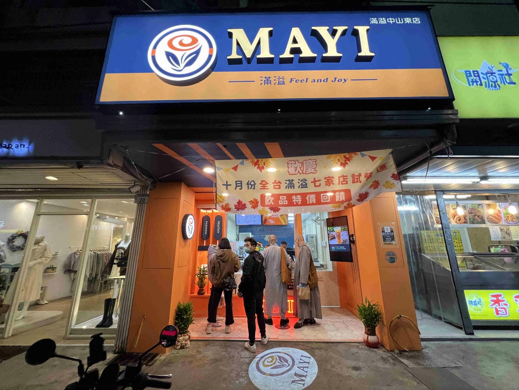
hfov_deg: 106.2
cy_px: 195
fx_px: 195
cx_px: 260
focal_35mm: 13
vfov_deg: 89.9
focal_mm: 1.57
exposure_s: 1/120
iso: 250
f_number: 1.8
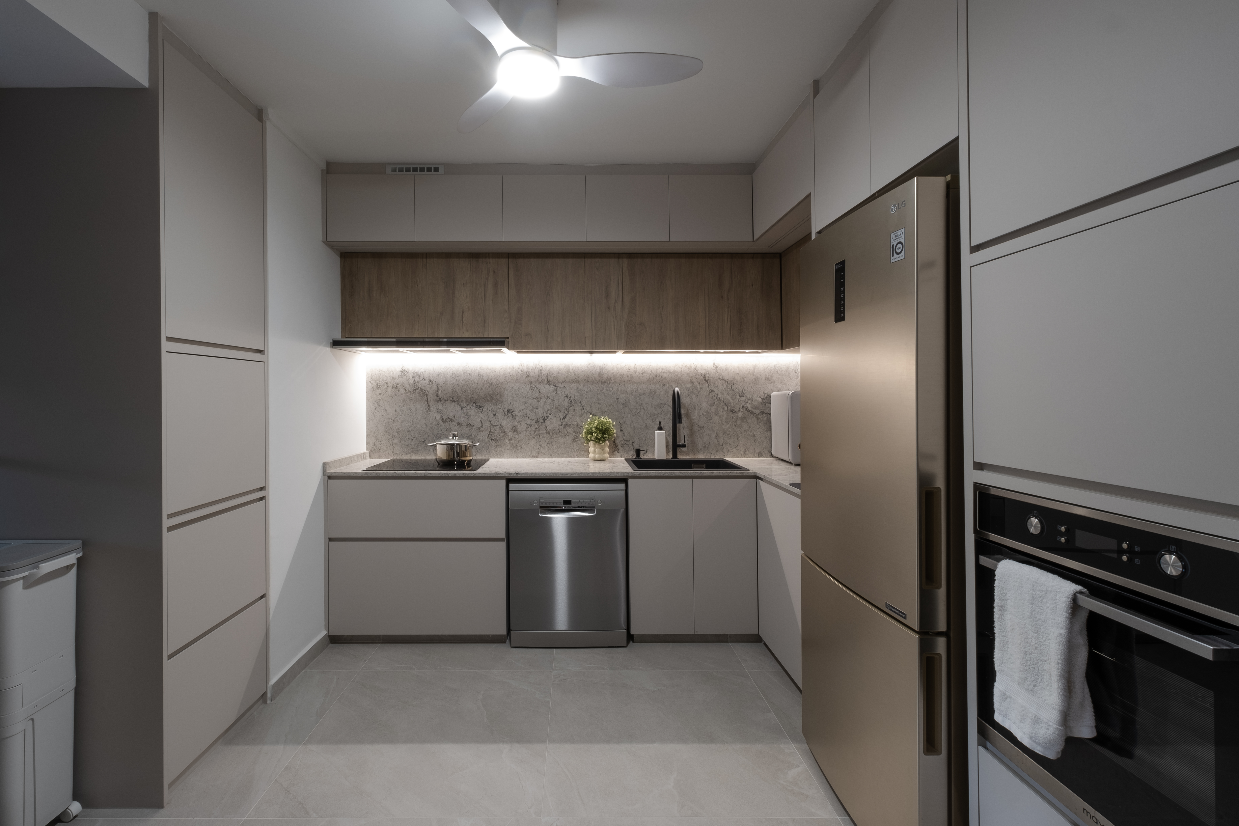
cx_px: 620
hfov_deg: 100.4
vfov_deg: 77.3
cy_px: 413
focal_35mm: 15
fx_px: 516
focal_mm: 10
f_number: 11
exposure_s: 58
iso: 80
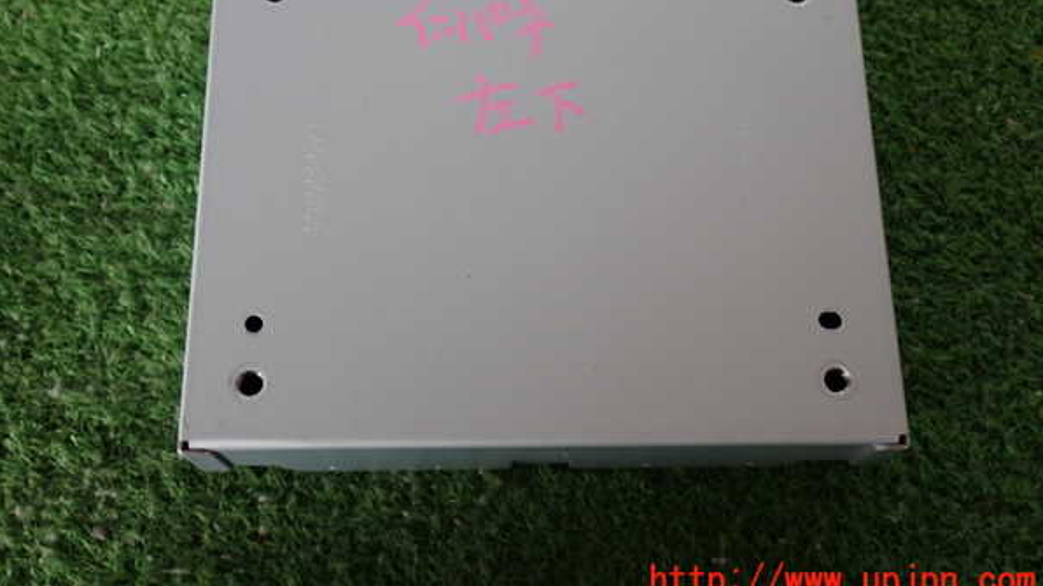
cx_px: 520
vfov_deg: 26.4
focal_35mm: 45
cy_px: 210
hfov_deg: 45.5
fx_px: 1244
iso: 200
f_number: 2.8
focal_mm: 7.31
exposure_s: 1/50
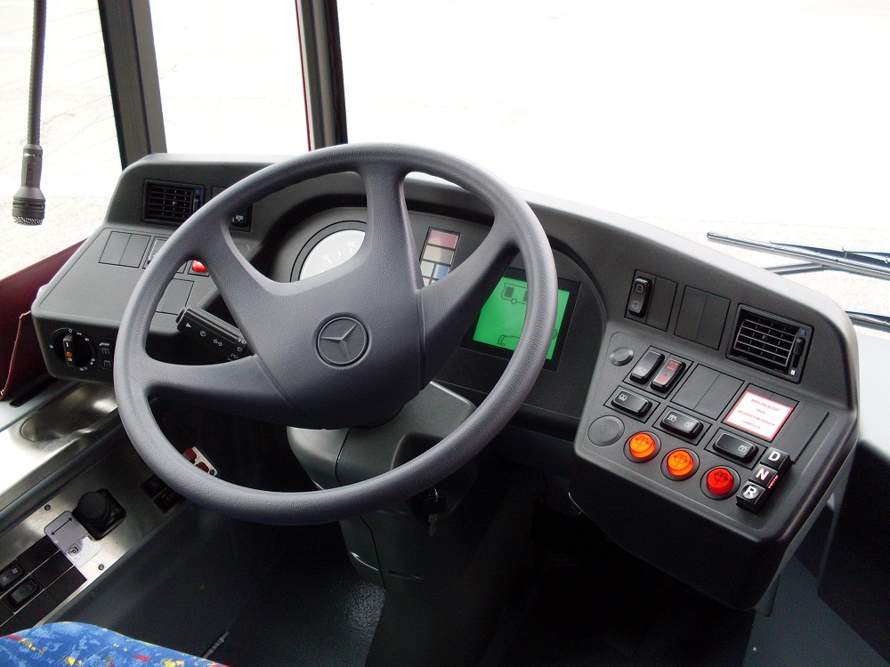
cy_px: 334
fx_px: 977
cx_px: 445
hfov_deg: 49.0
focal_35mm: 38
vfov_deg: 37.7
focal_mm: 6.3
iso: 100
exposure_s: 1/45
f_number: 2.8
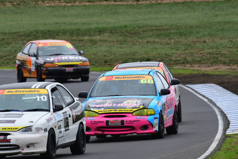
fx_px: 4779
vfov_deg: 1.9
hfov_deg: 2.9
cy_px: 80
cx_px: 119
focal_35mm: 723
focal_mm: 480
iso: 640
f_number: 13
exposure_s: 1/640
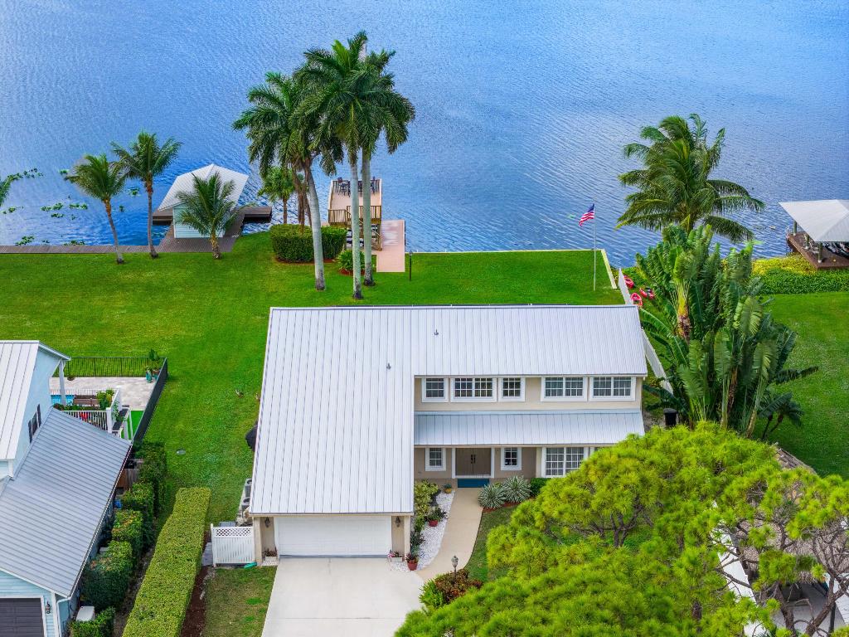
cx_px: 424
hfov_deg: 27.8
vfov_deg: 21.0
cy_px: 318
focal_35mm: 70
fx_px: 1717
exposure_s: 1/640
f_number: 2.8
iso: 100
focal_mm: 19.35
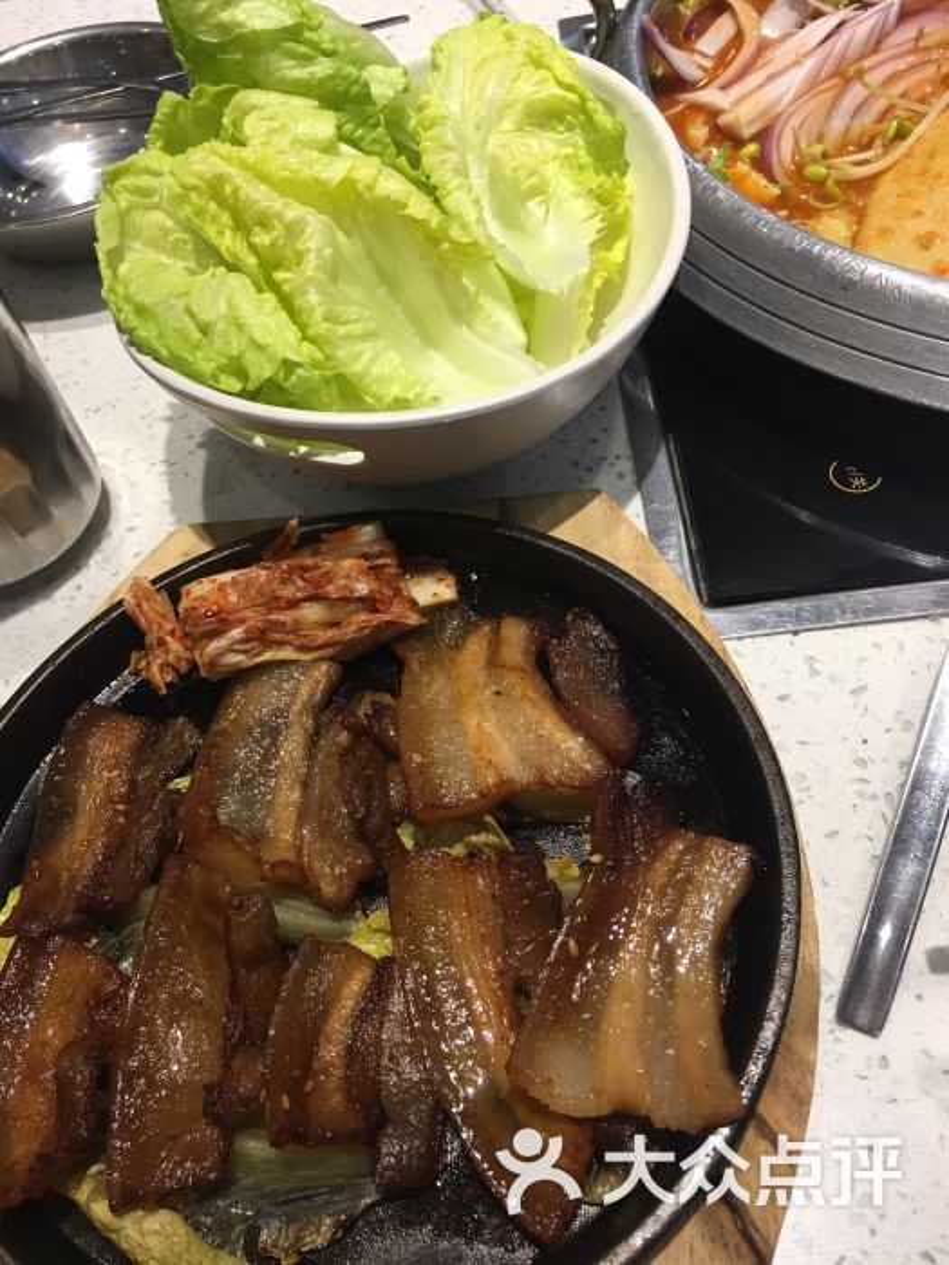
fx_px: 1060
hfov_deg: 48.2
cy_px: 632
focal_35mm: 29
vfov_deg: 61.7
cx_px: 474
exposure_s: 1/33
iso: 50
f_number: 2.2
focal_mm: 4.15
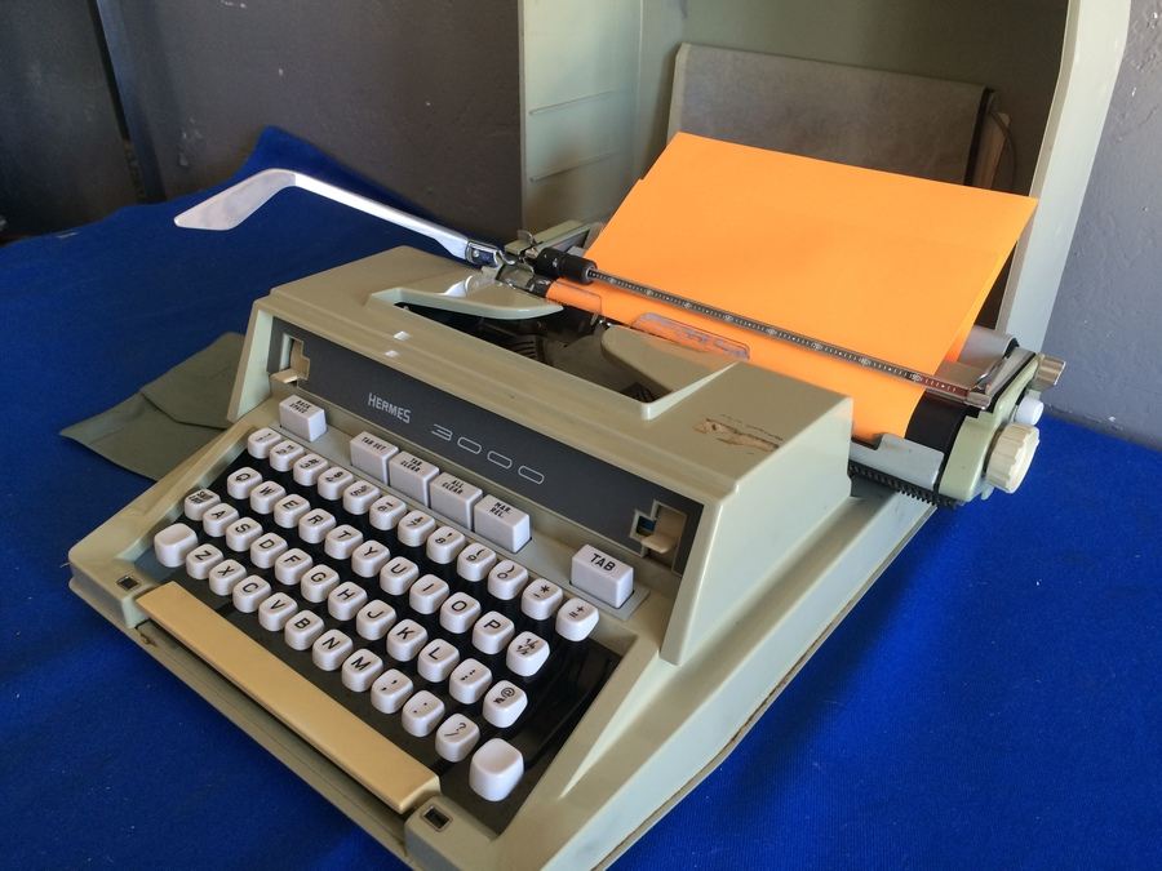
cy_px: 436
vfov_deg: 48.2
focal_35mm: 29
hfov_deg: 61.7
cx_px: 581
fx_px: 973
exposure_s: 1/30
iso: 80
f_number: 2.2
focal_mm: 4.15
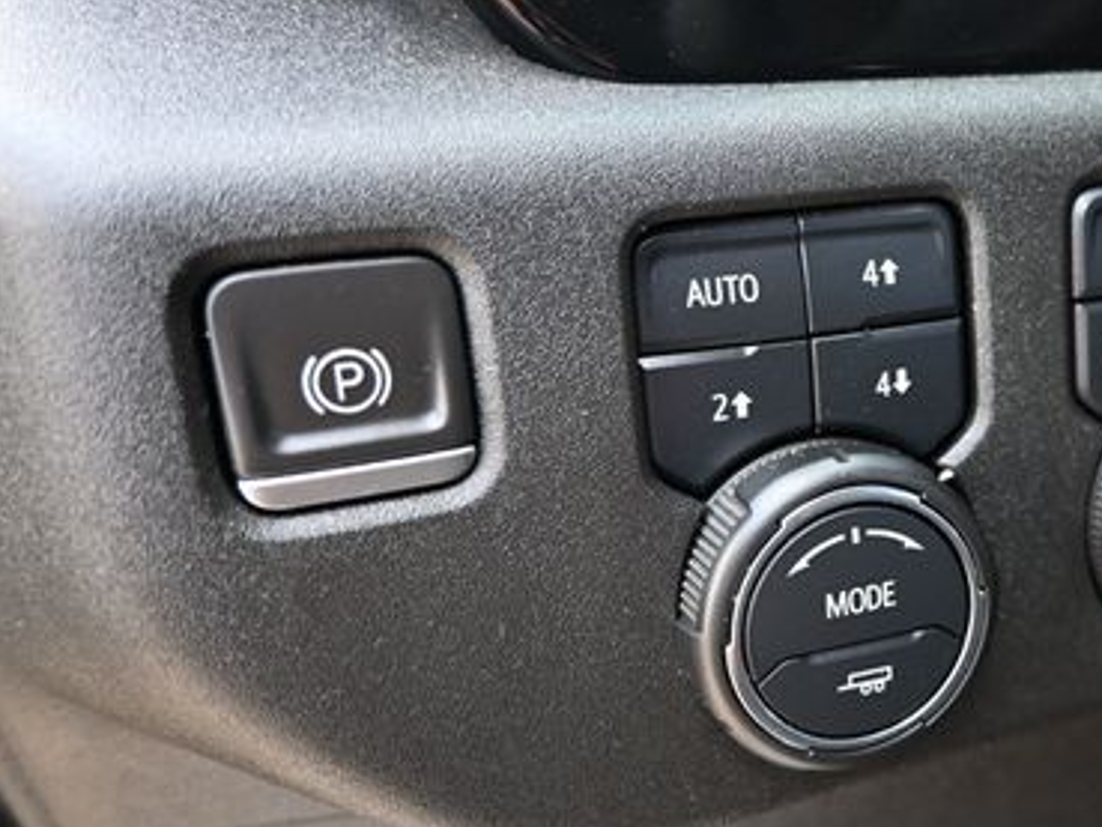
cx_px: 905
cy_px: 442
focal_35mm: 40
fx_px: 1274
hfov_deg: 44.2
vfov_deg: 36.0
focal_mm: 16
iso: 1100
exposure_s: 1/125
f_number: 3.5
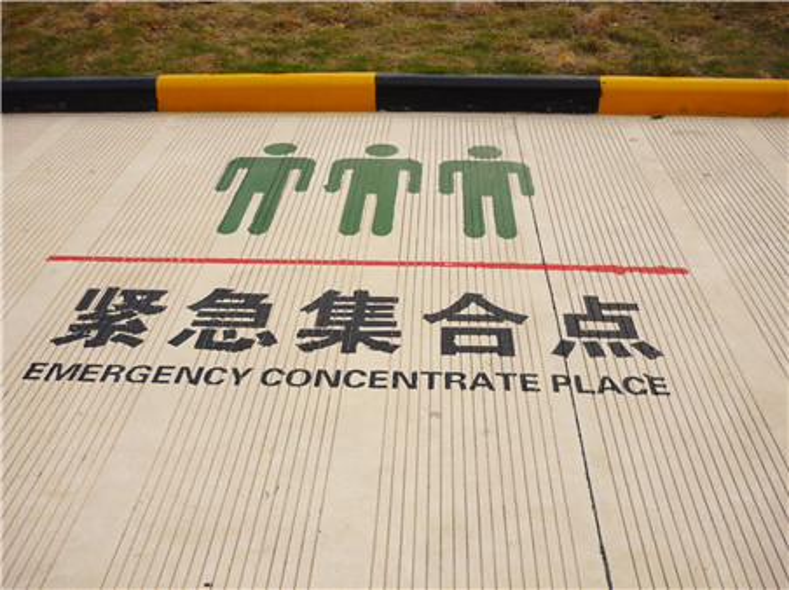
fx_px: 751
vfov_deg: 42.9
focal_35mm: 33
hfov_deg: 55.4
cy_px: 295
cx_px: 394
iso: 100
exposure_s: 1/250
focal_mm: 5.5
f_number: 2.8
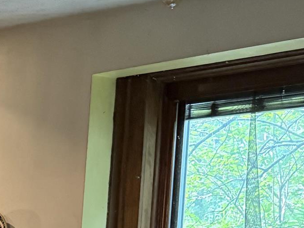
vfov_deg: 12.9
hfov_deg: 15.7
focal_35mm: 108
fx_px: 948
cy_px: 360
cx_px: -230
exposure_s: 1/60
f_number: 1.78
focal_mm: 6.76
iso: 500
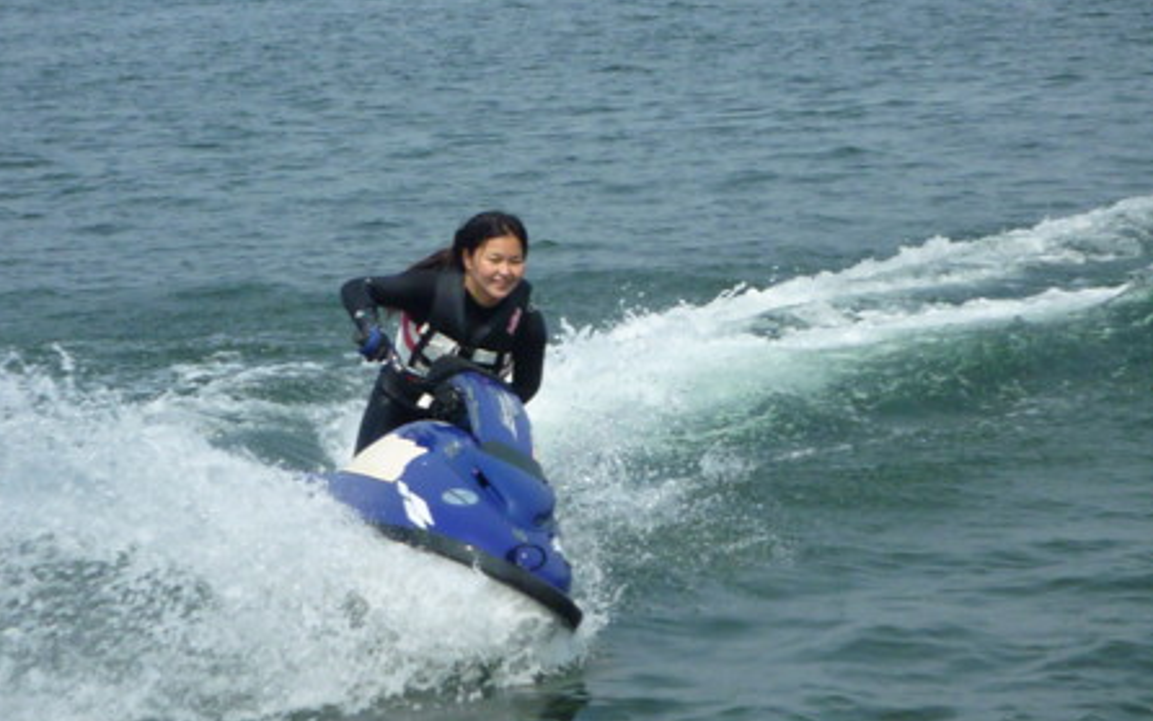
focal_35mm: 137
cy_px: 403
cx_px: 574
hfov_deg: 15.3
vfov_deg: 9.6
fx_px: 4306
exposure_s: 1/250
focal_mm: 22.8
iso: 640
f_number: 18
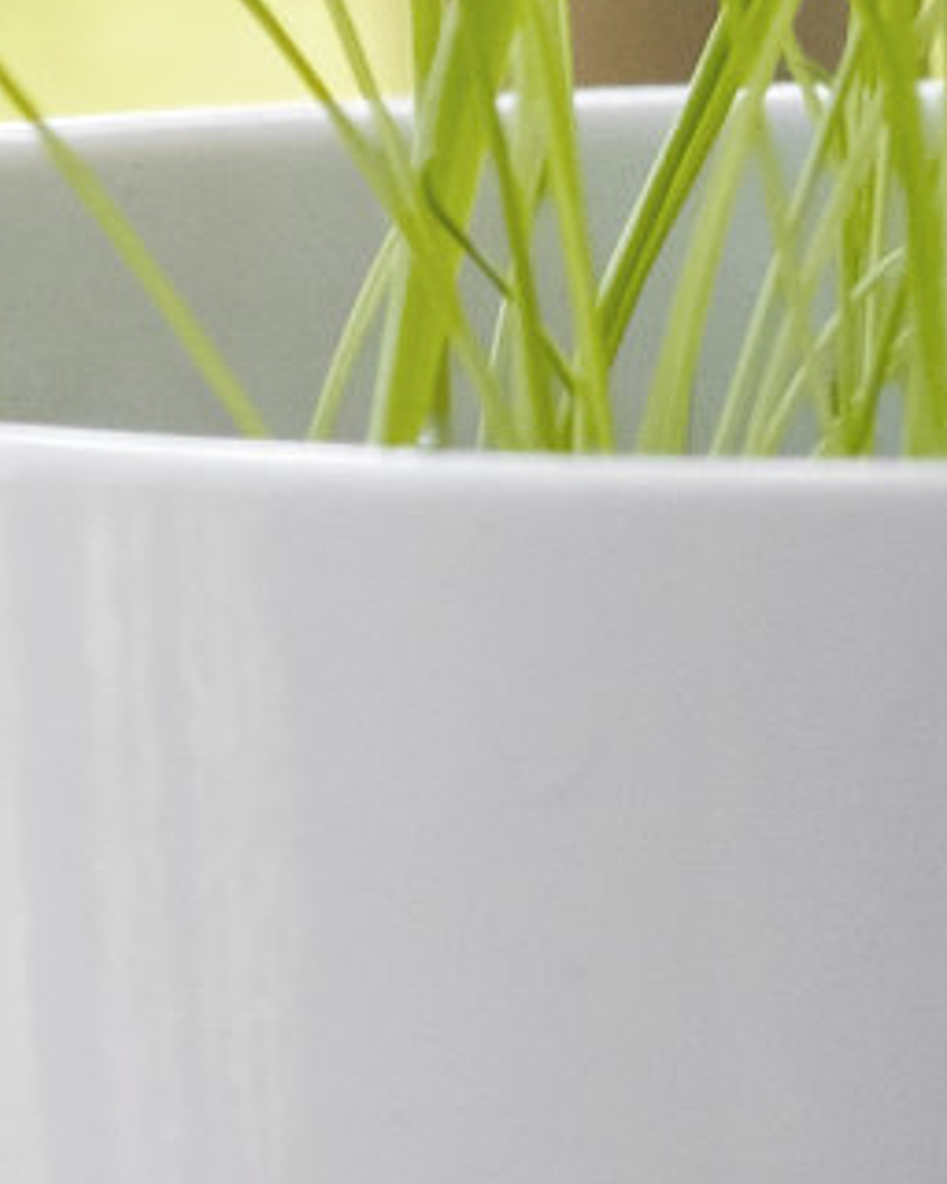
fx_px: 14820
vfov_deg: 4.5
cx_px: 2097
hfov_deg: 3.6
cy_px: -649
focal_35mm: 423
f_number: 5.6
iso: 800
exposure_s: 1/240
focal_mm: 60
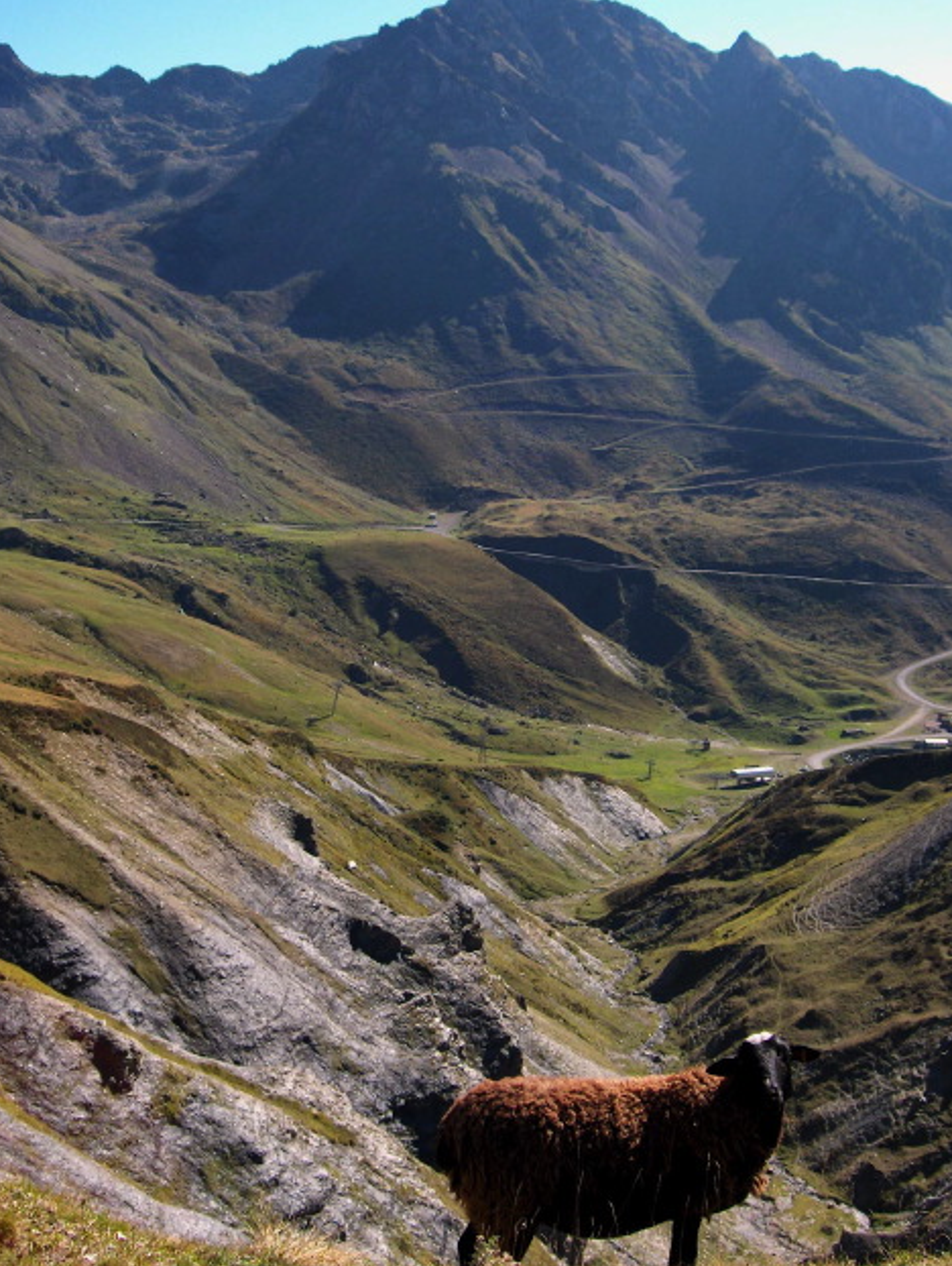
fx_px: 1720
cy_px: 600
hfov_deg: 30.9
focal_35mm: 47
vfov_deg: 40.4
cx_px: 391
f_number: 4.8
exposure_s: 1/386
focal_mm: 8
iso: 100
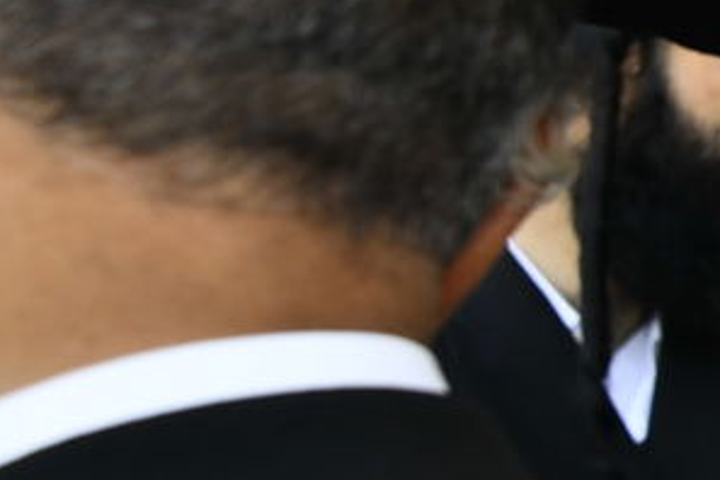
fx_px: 4240
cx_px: 1479
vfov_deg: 6.5
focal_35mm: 212
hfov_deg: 9.1
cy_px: 188
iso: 400
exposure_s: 1/500
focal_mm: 45
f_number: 5.6
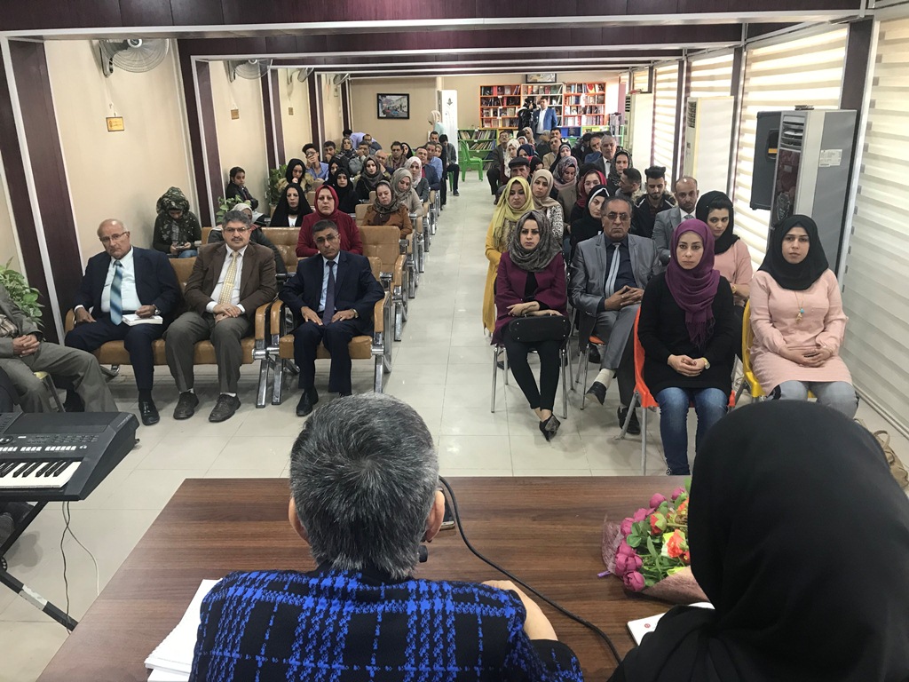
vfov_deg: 49.7
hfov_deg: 63.4
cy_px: 341
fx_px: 735
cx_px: 454
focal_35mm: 28
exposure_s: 1/17
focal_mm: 3.99
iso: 40
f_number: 1.8
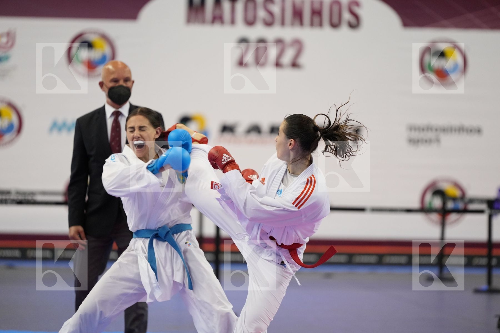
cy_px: 166
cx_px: 250
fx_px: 2778
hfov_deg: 10.3
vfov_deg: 6.9
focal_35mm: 200
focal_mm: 200
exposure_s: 1/1000
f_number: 2.8
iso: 2500
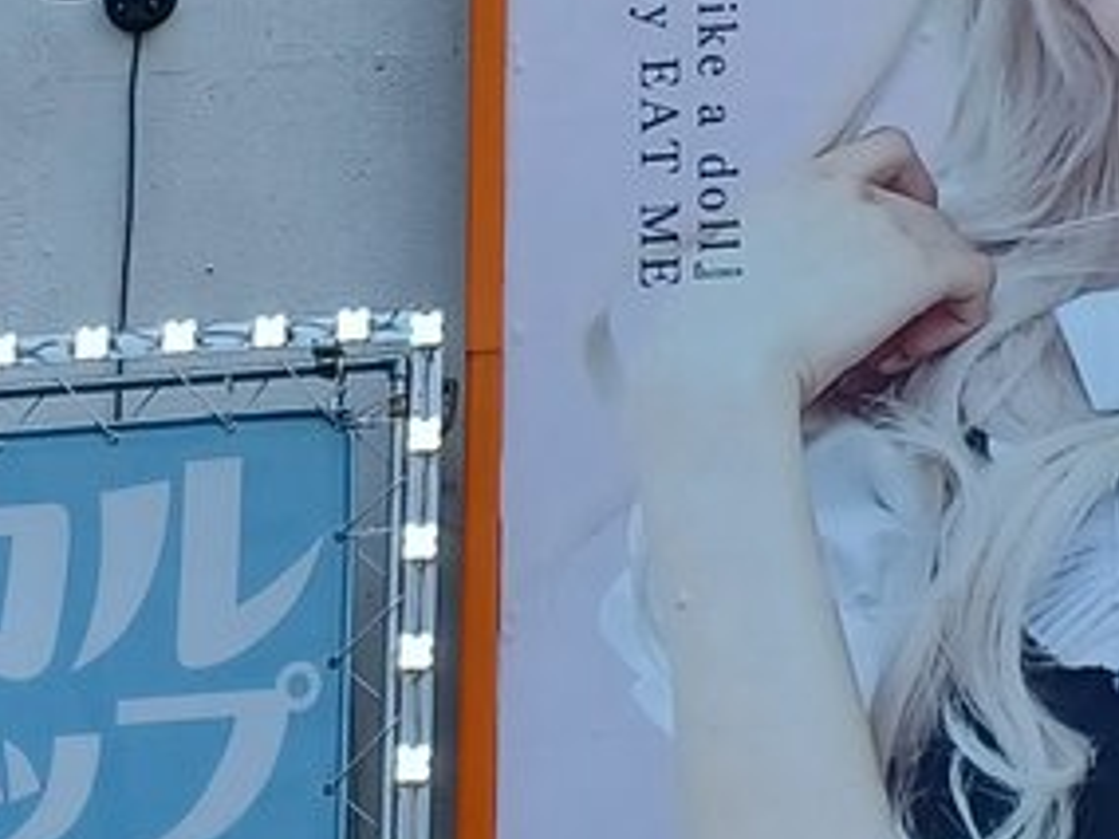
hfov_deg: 13.9
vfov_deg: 10.4
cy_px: -32
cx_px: 938
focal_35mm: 141
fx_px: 4558
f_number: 1.8
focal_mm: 4.6
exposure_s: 1/50
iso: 32
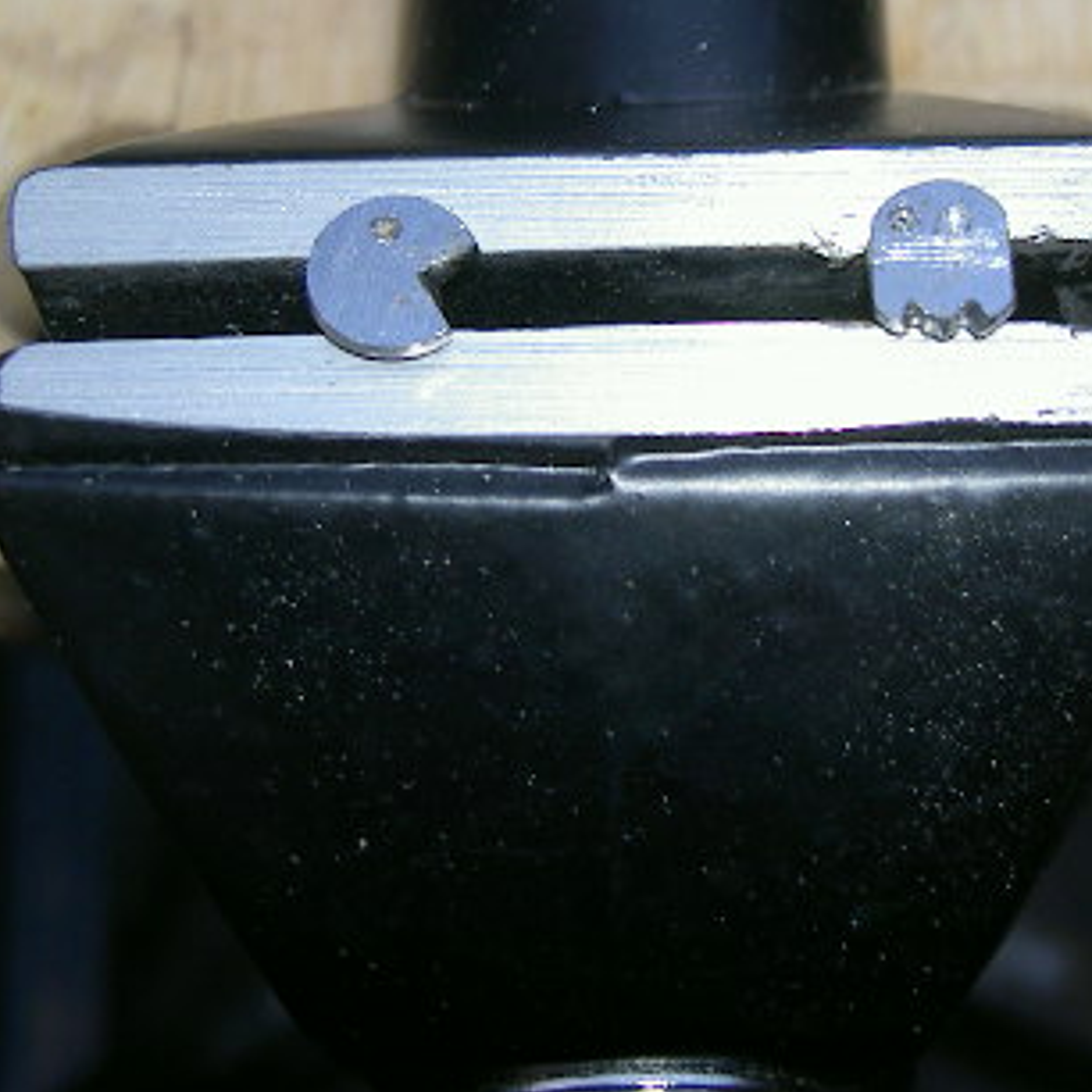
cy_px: 303
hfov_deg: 23.9
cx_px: 735
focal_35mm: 72
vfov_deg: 23.8
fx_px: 2570
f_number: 2.8
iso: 100
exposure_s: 1/59.5
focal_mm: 8
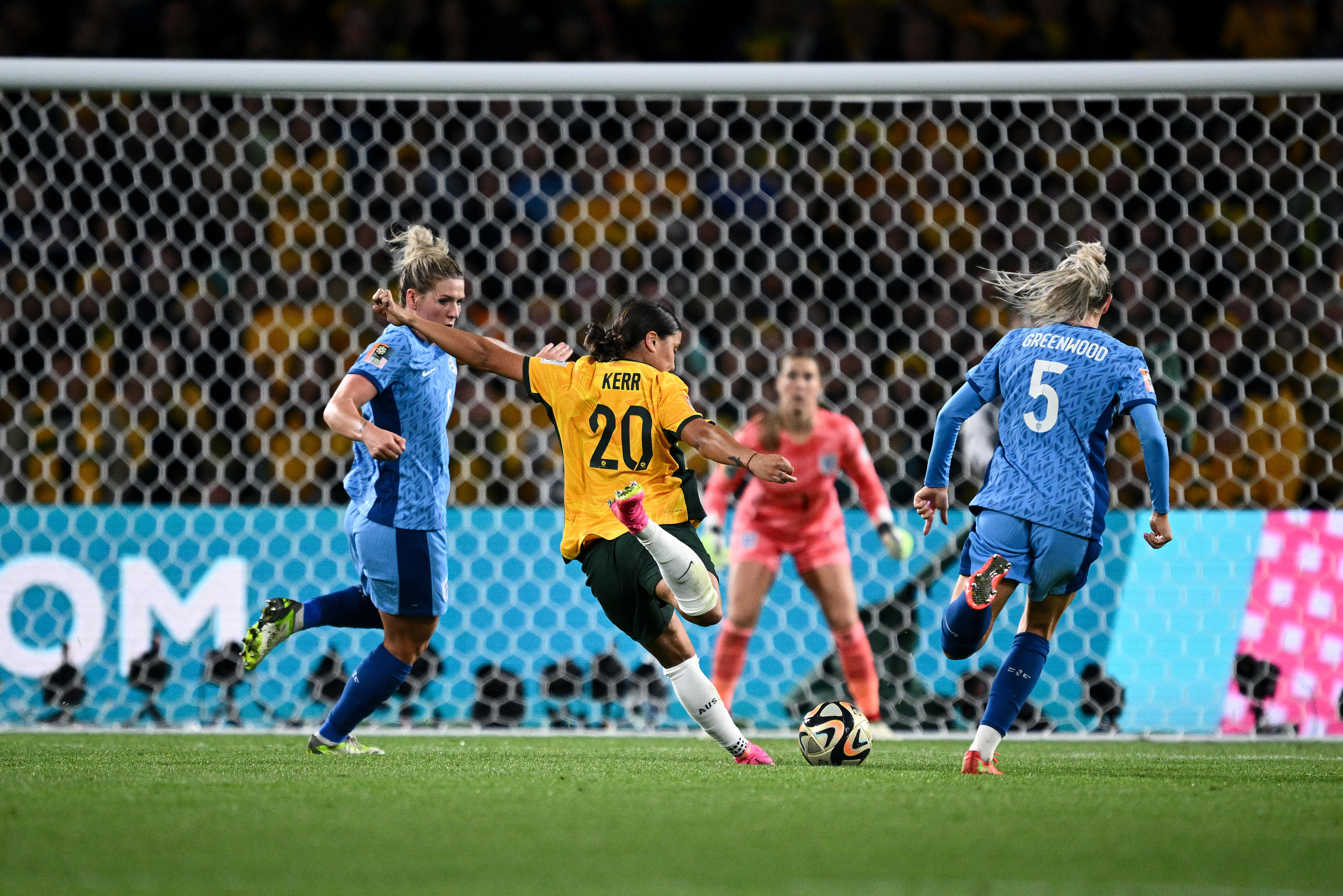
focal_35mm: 560
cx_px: 672
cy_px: 448
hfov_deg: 3.7
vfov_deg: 2.5
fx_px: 20889
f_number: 4
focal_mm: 560
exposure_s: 1/2000
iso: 4000
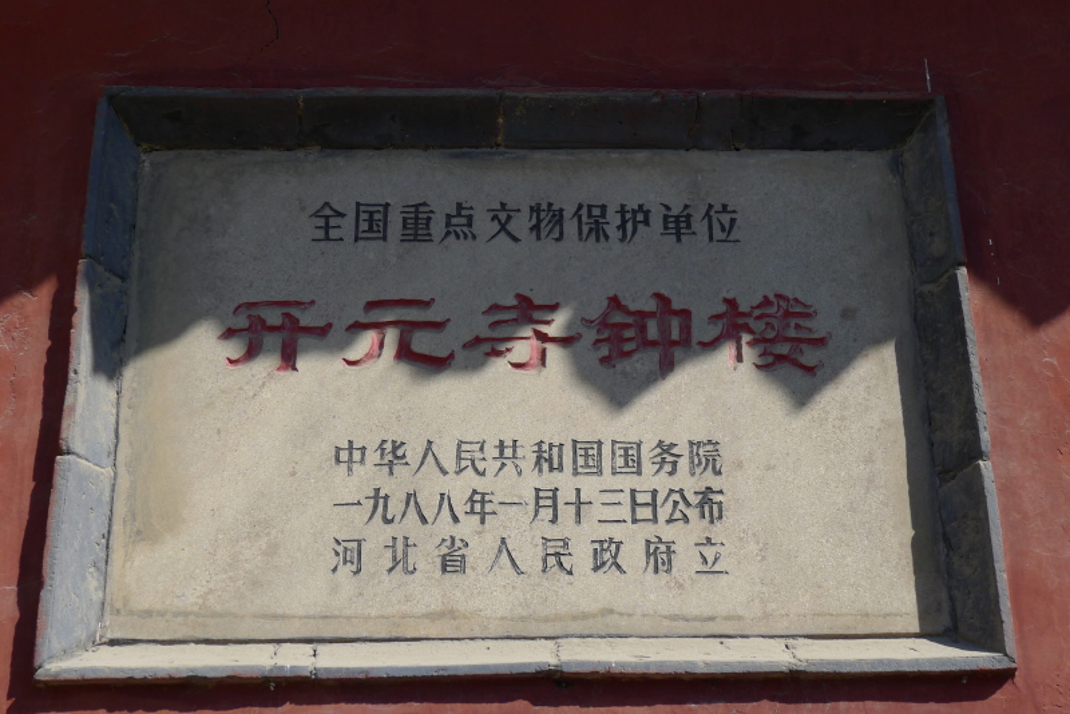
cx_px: 535
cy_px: 357
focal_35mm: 65
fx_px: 1933
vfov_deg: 20.9
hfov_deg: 30.9
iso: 80
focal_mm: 13.9
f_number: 4
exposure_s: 1/640
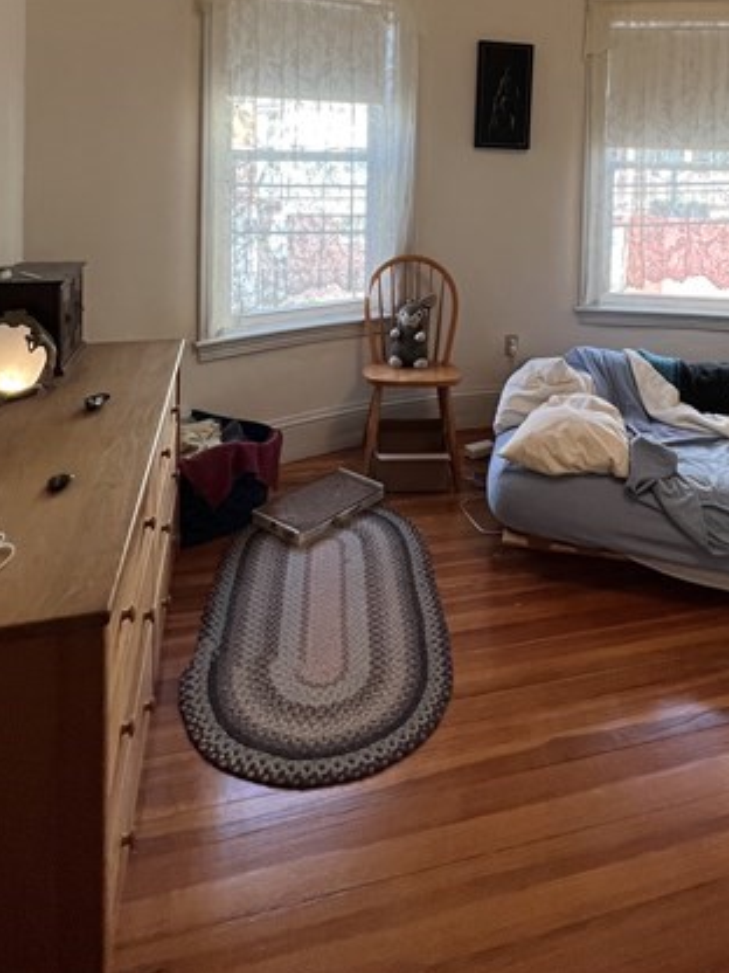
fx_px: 674
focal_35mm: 24
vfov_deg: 64.6
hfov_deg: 56.4
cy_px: 180
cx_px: 437
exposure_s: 1/120
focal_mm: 1.57
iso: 100
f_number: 1.8
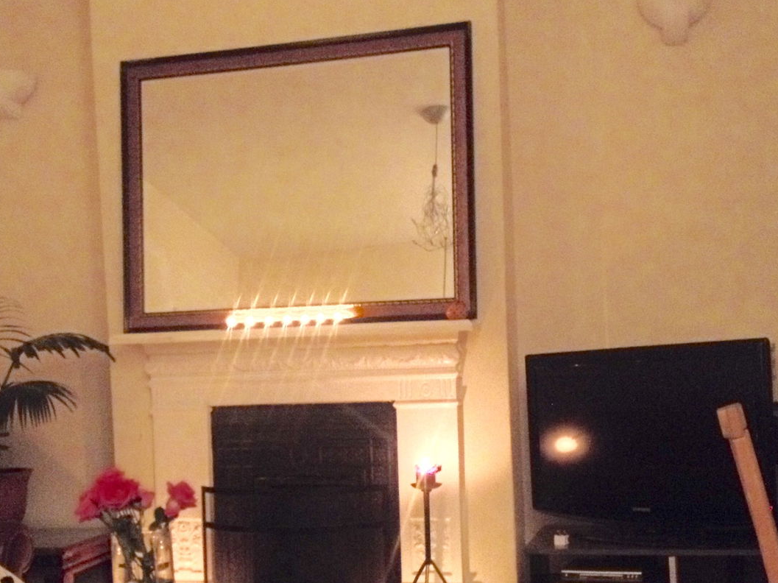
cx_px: 359
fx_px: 1191
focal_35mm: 53
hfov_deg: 36.2
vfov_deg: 27.3
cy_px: 411
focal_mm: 4.28
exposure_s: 1/15
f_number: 2.4
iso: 800
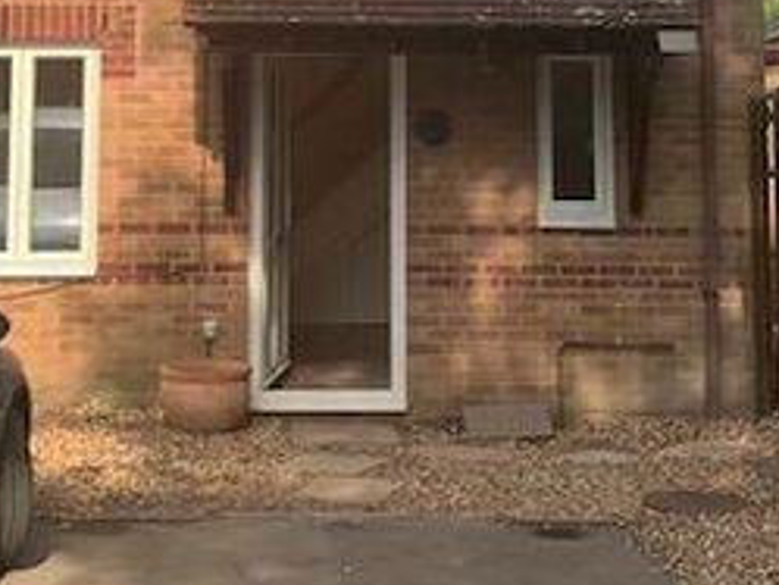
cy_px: -74
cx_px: 307
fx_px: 1644
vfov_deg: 19.3
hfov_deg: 26.6
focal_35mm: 73
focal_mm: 4.25
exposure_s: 1/1536
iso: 32
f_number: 1.8
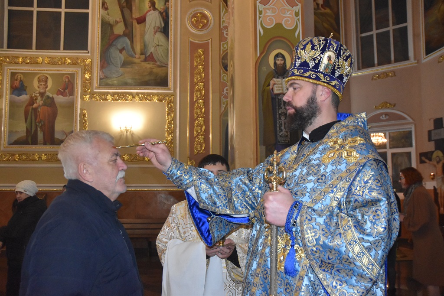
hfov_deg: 57.2
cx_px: 222
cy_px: 148
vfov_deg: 40.0
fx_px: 407
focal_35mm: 33
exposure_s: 1/60
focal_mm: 22
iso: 3200
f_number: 3.5
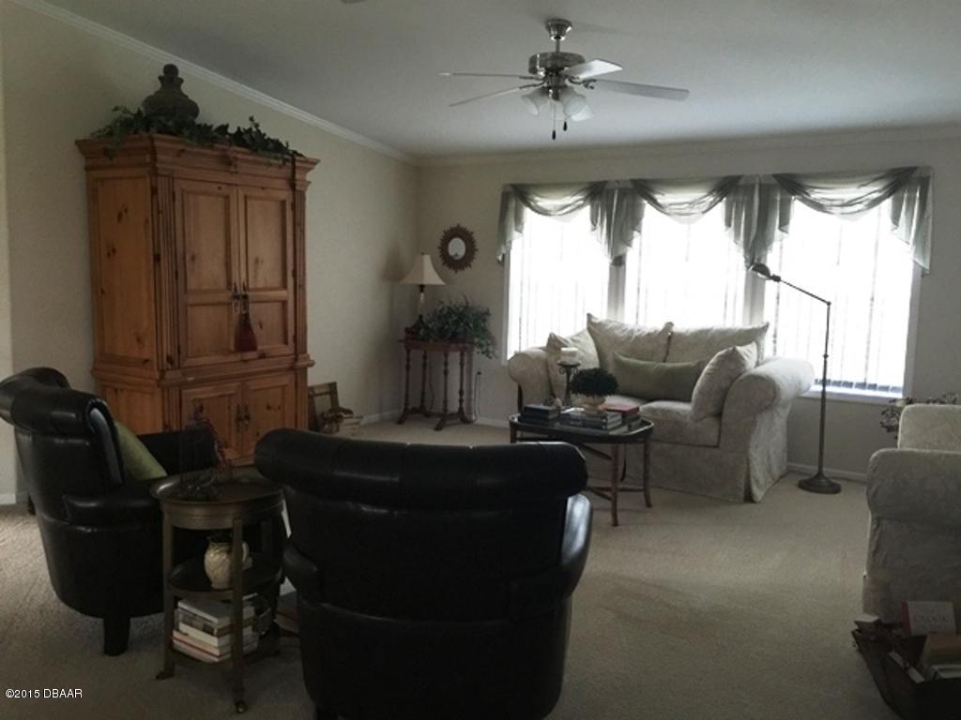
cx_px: 480
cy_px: 360
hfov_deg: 61.7
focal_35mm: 29
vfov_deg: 48.2
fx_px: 805
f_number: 2.2
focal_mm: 4.15
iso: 125
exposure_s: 1/15
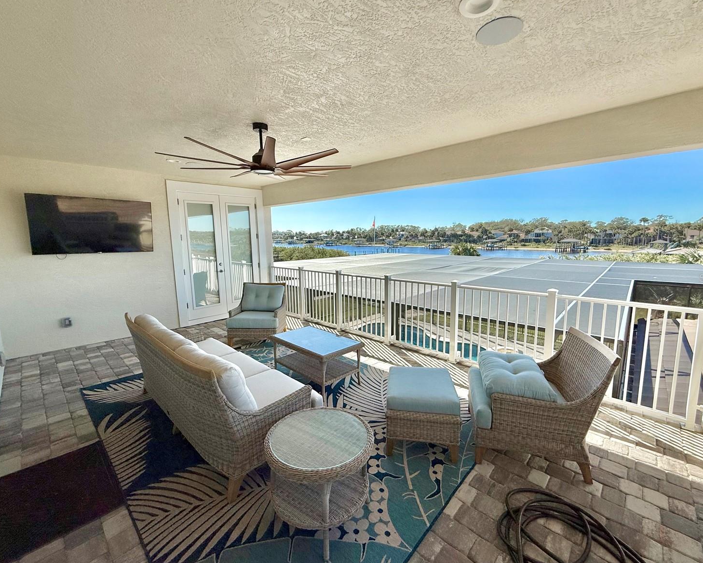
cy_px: 278
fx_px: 312
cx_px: 359
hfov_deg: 96.8
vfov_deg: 84.0
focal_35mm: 15
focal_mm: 2.22
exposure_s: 1/2237
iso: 50
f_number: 2.2
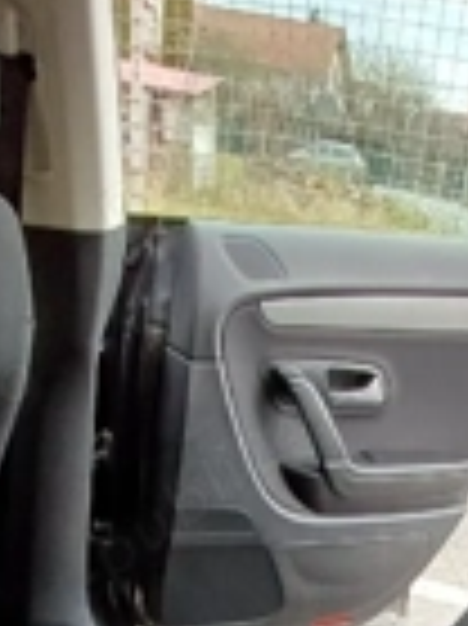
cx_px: 328
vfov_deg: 29.8
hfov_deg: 31.1
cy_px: 874
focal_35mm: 46
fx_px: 830
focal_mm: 1.64
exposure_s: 1/50
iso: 160
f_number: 2.2
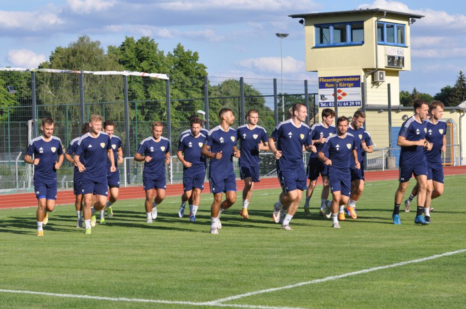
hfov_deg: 19.5
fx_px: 1357
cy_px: 154
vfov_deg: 13.0
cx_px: 233
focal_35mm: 105
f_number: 6.3
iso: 200
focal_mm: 70
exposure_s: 1/640
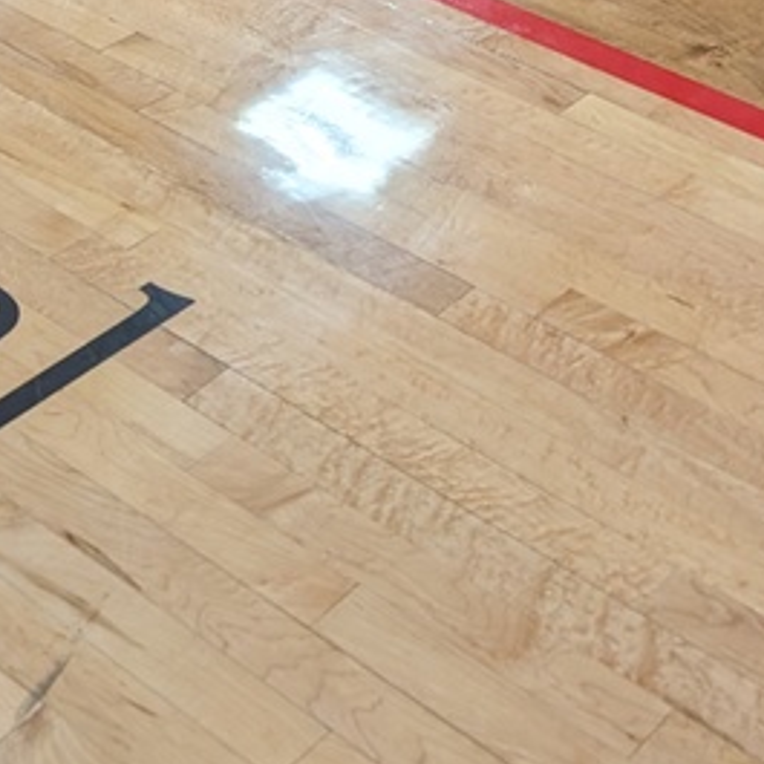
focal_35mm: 82
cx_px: 716
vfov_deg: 18.2
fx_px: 2048
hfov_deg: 20.6
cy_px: -467
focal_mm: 6.9
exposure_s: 1/194
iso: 154
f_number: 1.68
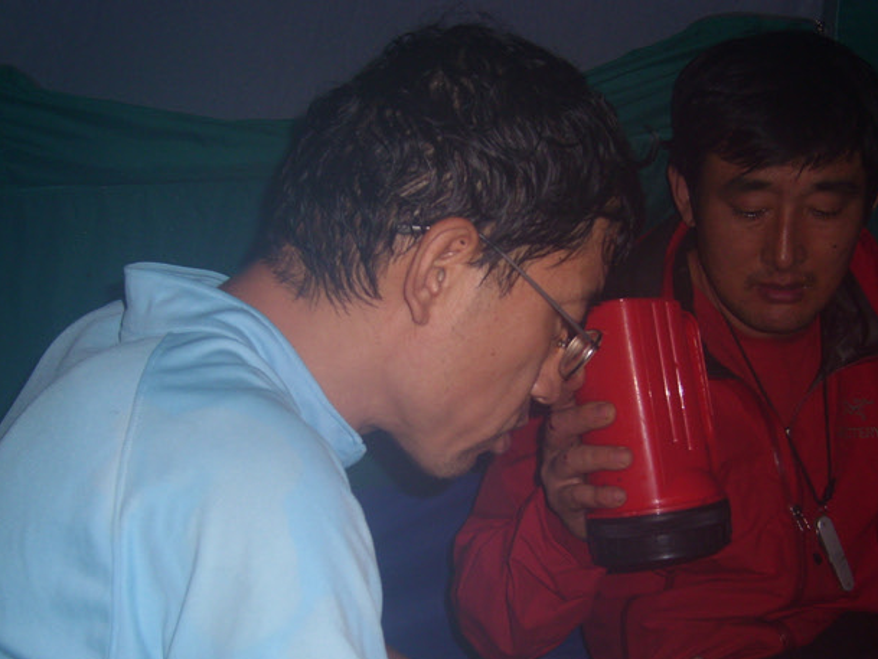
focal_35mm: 46
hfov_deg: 41.2
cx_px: 479
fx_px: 1167
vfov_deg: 31.4
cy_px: 421
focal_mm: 5.8
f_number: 2.8
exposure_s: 1/30
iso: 50
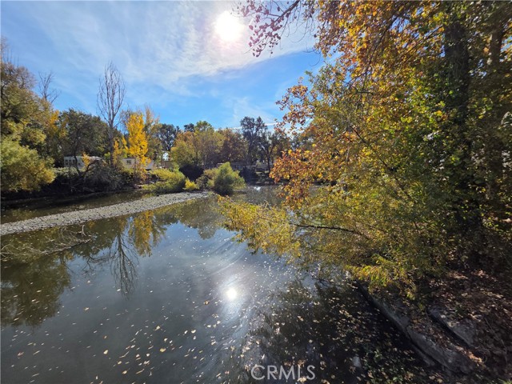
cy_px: 192
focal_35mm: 13
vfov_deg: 89.9
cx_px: 256
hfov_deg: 106.2
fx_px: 192
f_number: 1.9
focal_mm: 2.2
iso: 40
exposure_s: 1/2730
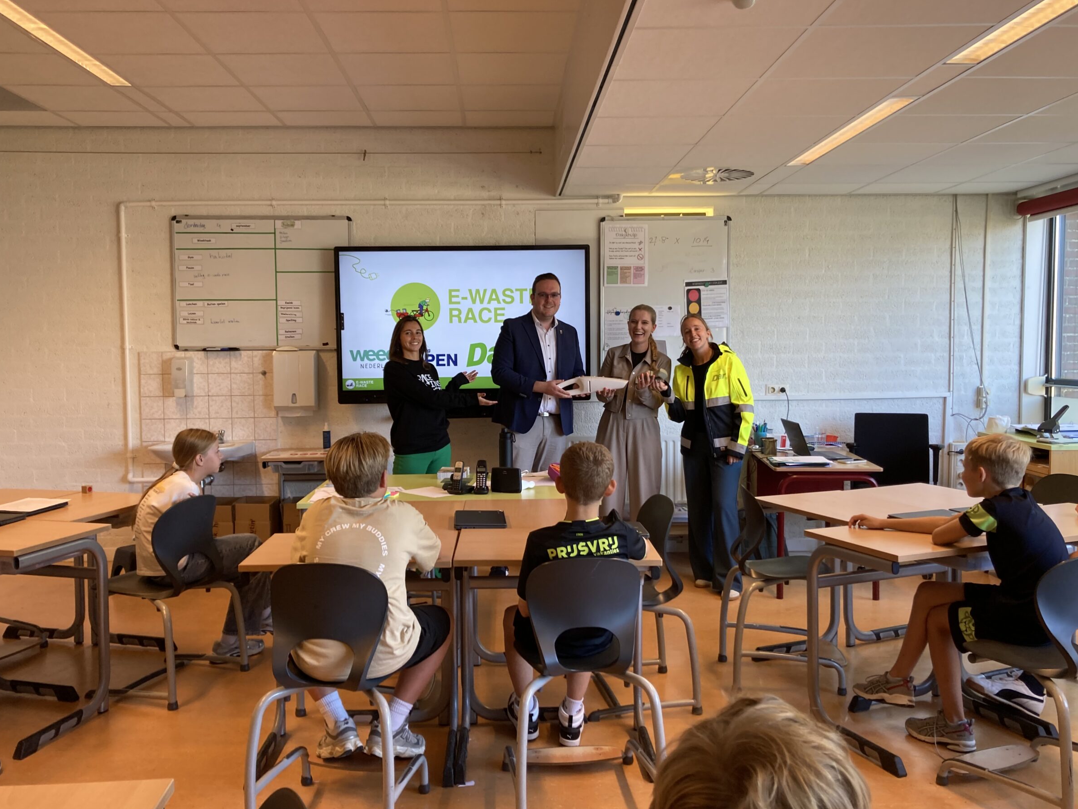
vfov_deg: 46.8
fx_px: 934
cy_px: 418
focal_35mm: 30
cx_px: 507
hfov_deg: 59.9
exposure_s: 1/50
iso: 50
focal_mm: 3.99
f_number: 1.8
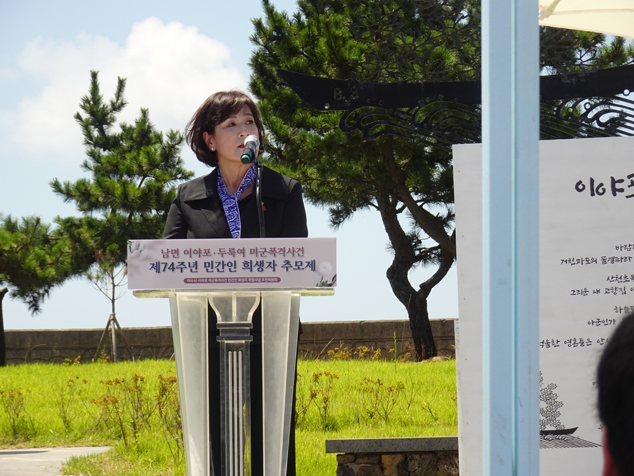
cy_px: 238
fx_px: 3004
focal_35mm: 164
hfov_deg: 12.0
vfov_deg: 9.1
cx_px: 317
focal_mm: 26.12
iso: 80
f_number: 5.6
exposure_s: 1/320
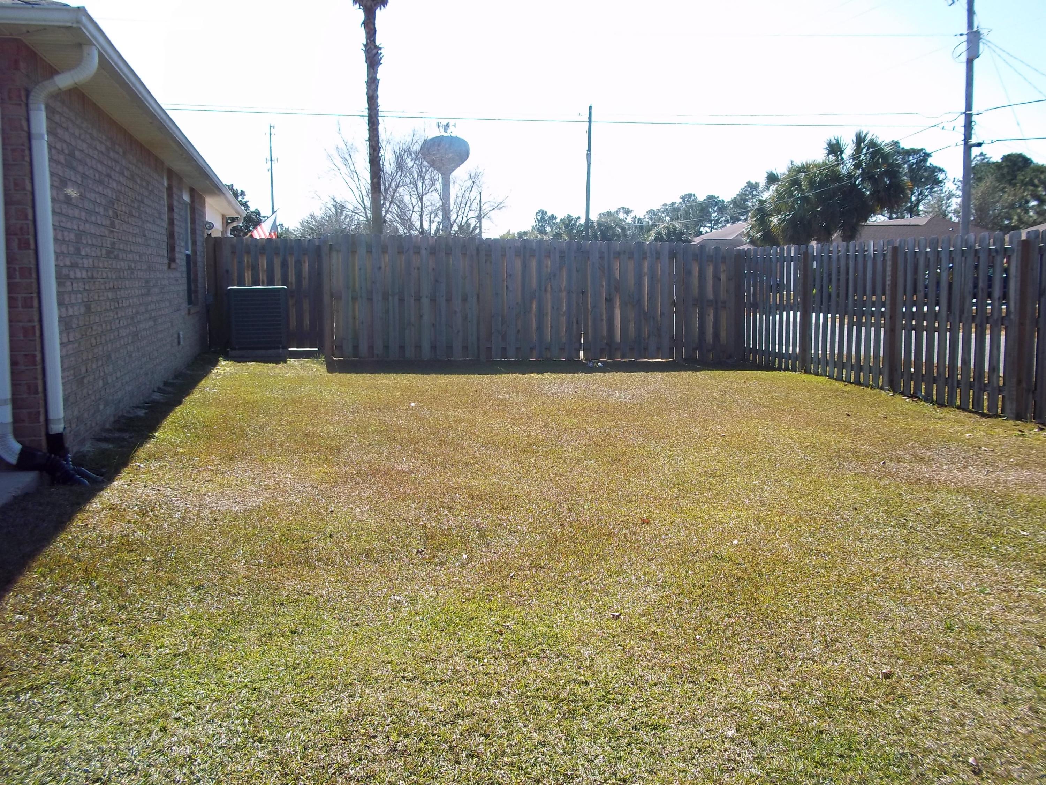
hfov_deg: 51.4
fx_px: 1088
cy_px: 392
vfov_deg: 39.7
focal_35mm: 36
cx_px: 523
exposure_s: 1/125
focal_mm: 6.5
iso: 80
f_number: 8
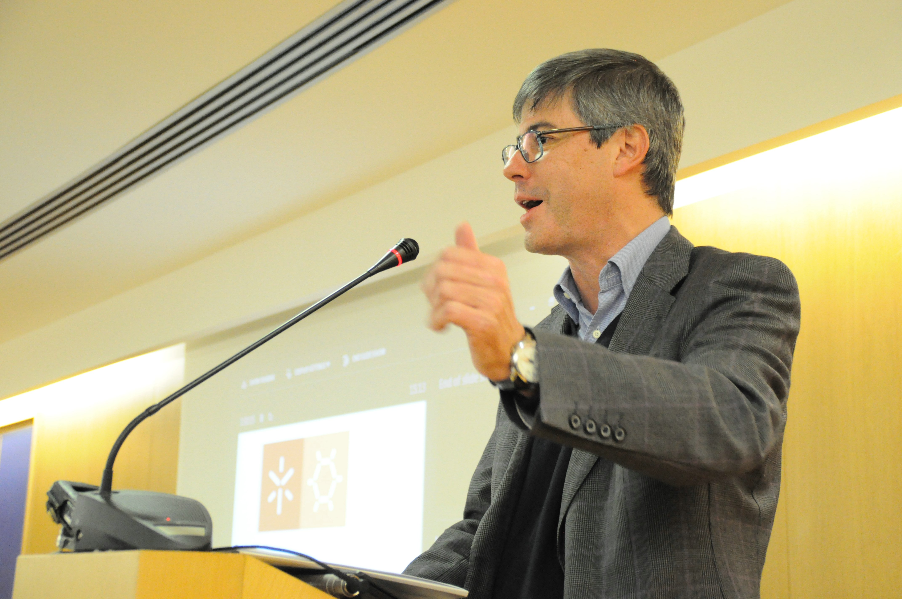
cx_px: 451
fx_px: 1577
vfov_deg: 21.5
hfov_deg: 31.9
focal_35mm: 63
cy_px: 300
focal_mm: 42
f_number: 4.5
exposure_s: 1/160
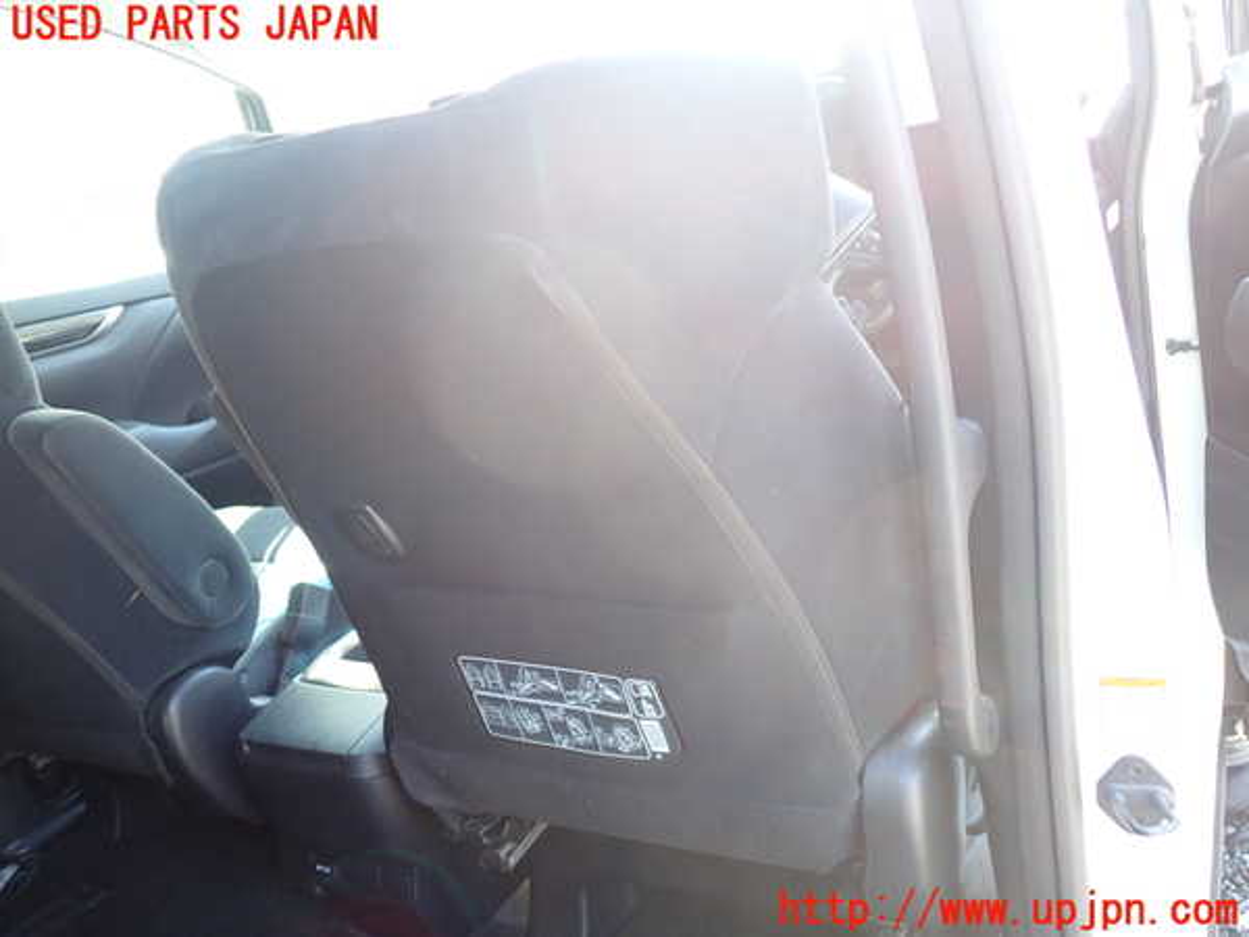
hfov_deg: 60.0
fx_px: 1082
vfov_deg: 46.8
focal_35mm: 30
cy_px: 468
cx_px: 624
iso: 200
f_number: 2.3
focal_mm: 5.4
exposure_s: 1/50
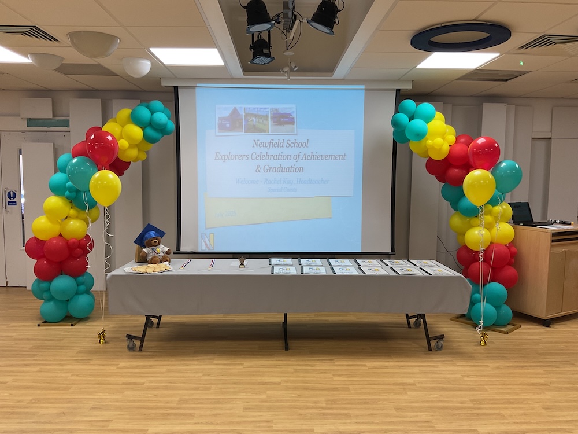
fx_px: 484
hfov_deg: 61.7
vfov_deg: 48.2
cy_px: 217
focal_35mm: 29
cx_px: 289
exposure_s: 1/100
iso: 64
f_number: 1.8
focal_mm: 3
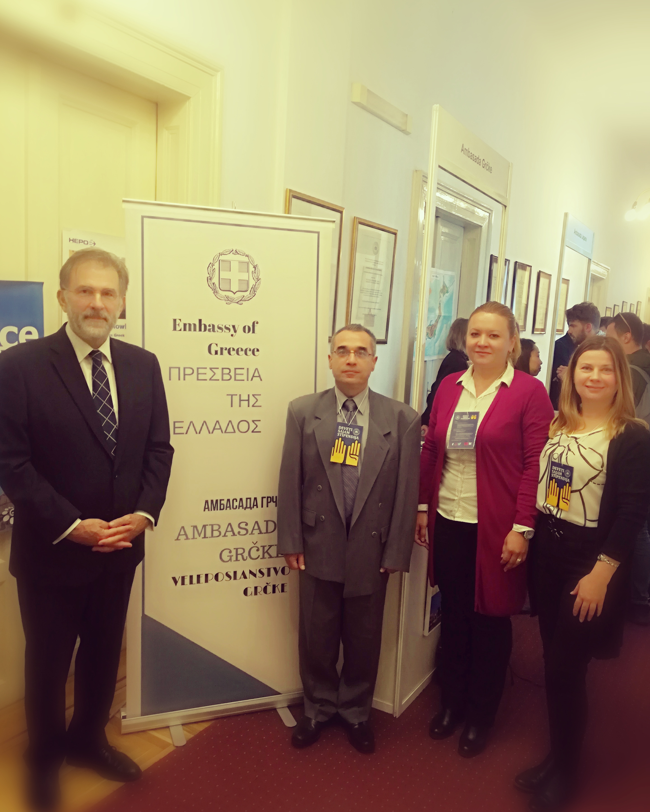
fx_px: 673
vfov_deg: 62.2
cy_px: 414
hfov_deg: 51.5
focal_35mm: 28
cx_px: 321
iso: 200
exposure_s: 1/33.3
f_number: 2.2
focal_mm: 3.83
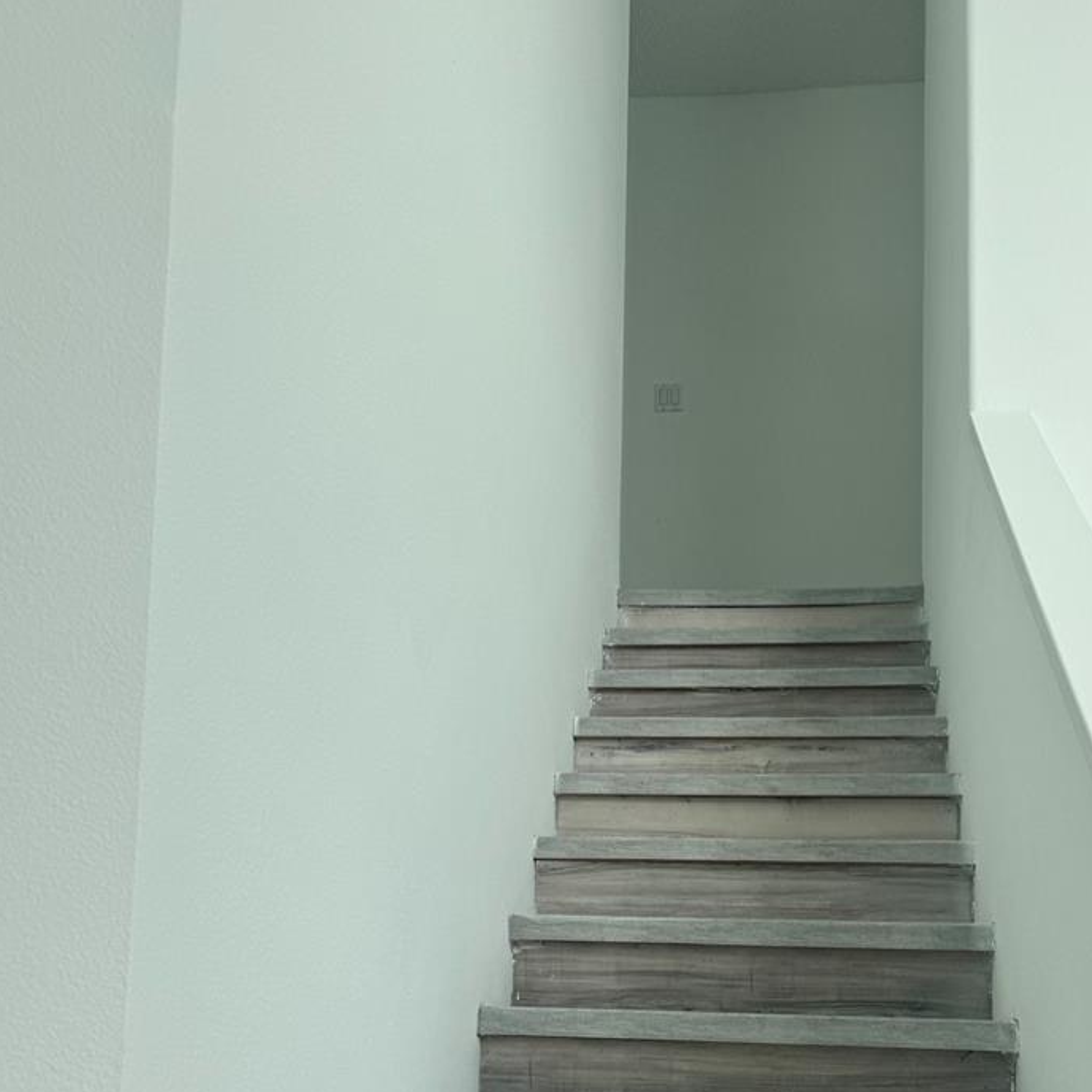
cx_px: 657
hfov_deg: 44.7
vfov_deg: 42.7
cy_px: 886
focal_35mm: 37
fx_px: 1321
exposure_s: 1/412
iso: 80
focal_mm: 6.76
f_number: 1.78
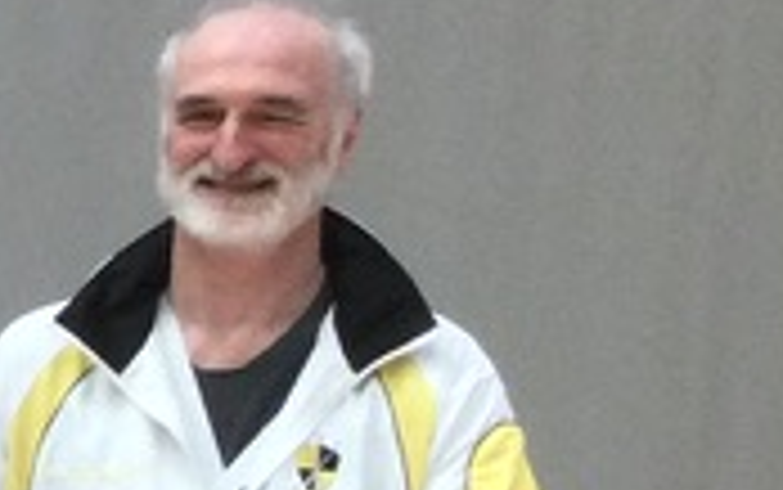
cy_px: 814
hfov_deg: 9.0
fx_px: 4121
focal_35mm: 193
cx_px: -1480
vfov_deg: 6.7
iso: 25
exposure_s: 1/33
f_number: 2.4
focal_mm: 3.3
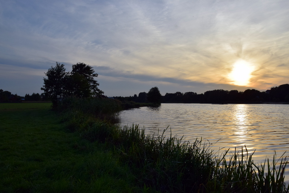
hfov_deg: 59.5
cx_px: 144
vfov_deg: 41.7
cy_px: 96
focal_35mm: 32
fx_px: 253
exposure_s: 1/500
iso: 280
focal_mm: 21
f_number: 11
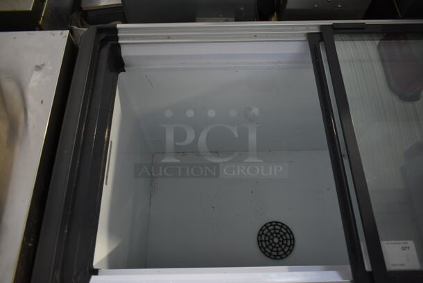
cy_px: 142
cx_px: 212
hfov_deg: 67.3
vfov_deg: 48.0
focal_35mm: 27
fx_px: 318
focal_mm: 18
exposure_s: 1/30
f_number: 3.5
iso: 800
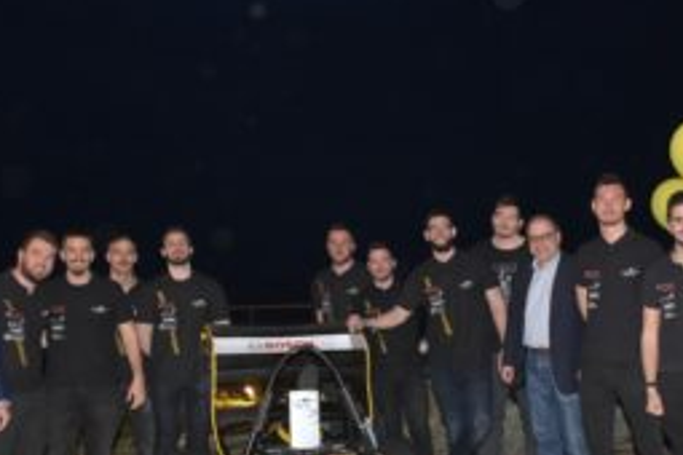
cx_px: 394
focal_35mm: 53
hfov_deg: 37.4
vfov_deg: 25.2
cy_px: 345
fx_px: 1005
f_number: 3.5
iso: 1250
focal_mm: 18
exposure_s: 1/125
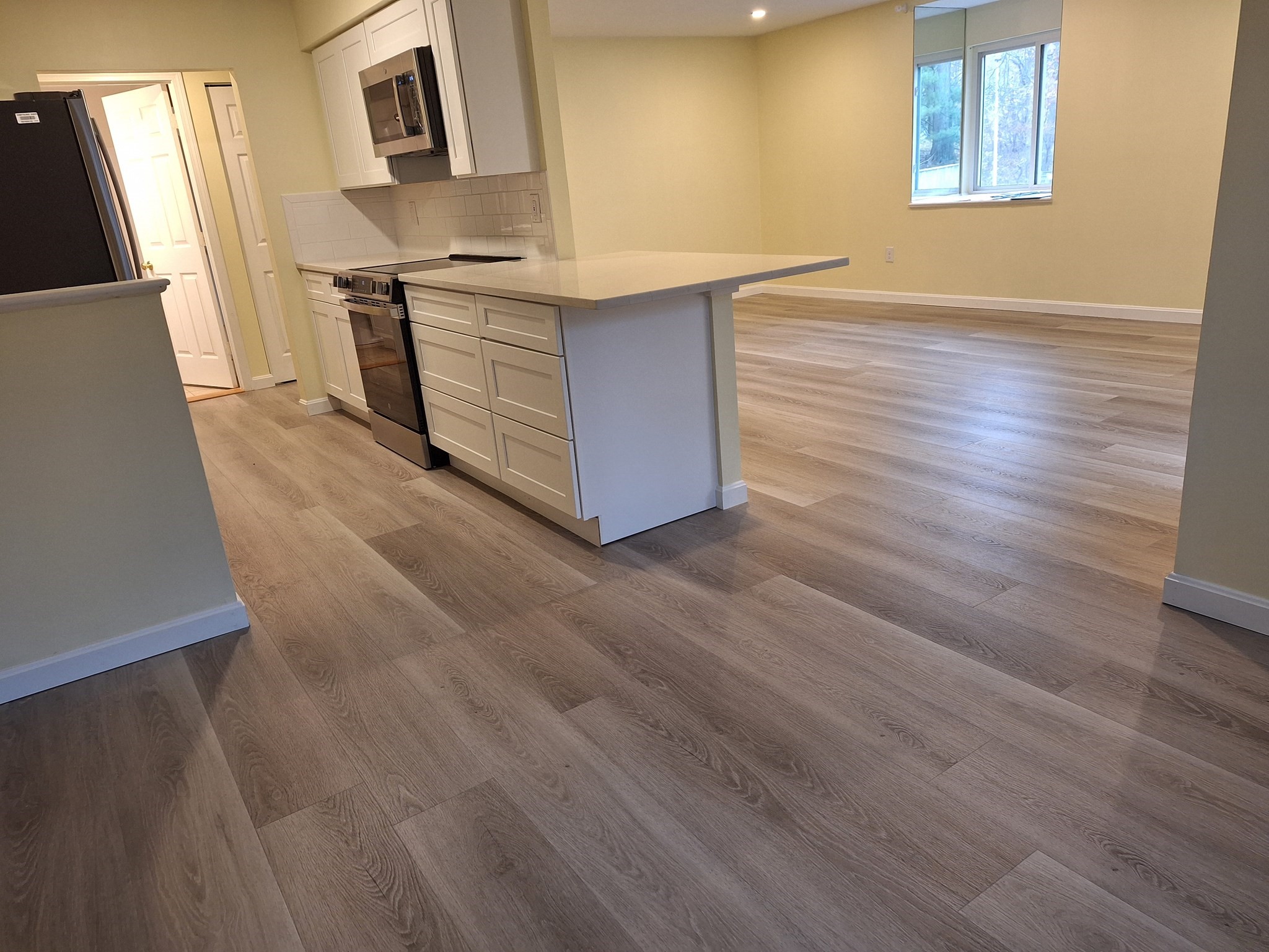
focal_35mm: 23
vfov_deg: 58.9
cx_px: 634
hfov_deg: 73.9
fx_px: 843
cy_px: 476
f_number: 1.8
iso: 160
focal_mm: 5.54
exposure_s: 1/40
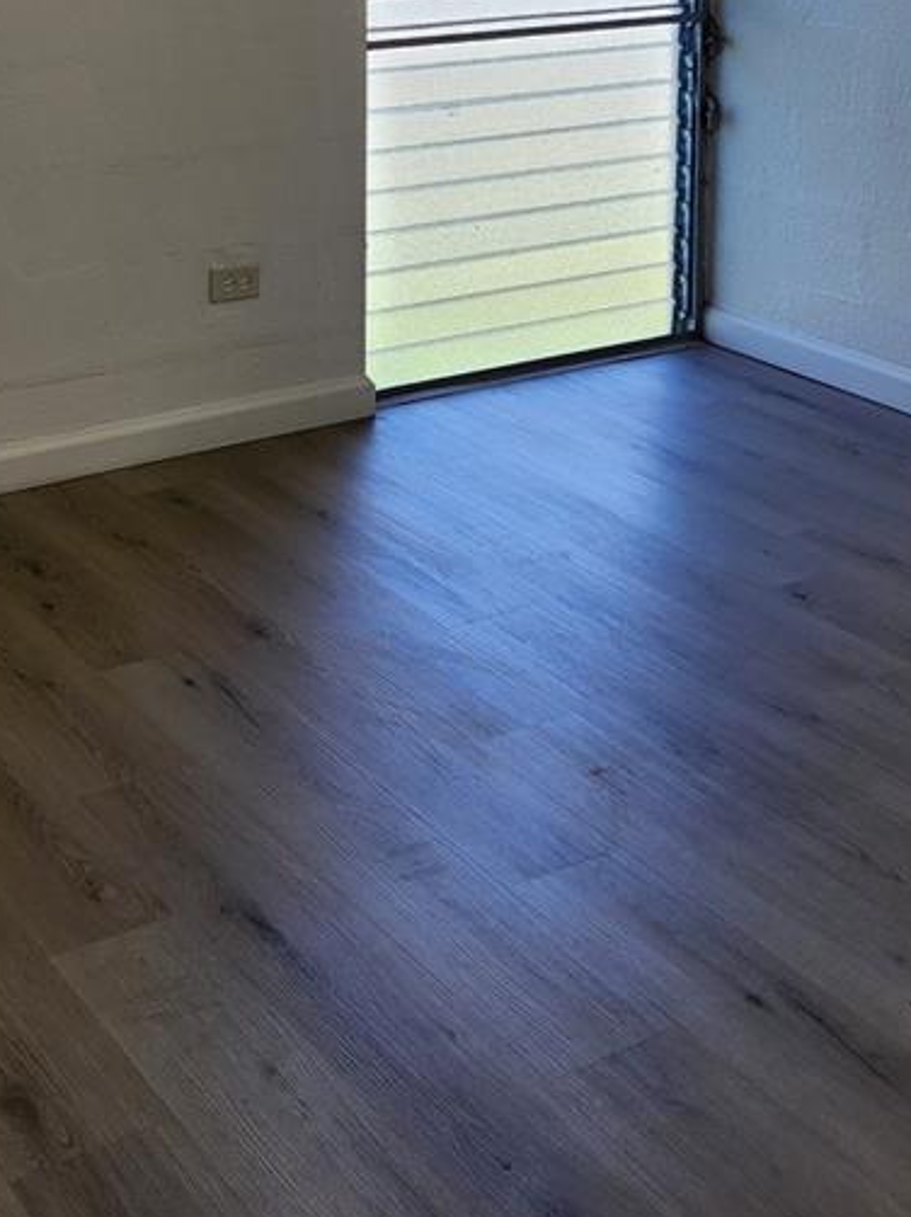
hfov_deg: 26.3
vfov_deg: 32.6
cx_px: 283
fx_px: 1932
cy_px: 48
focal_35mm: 55
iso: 20
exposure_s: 1/120
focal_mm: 5.4
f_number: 1.8
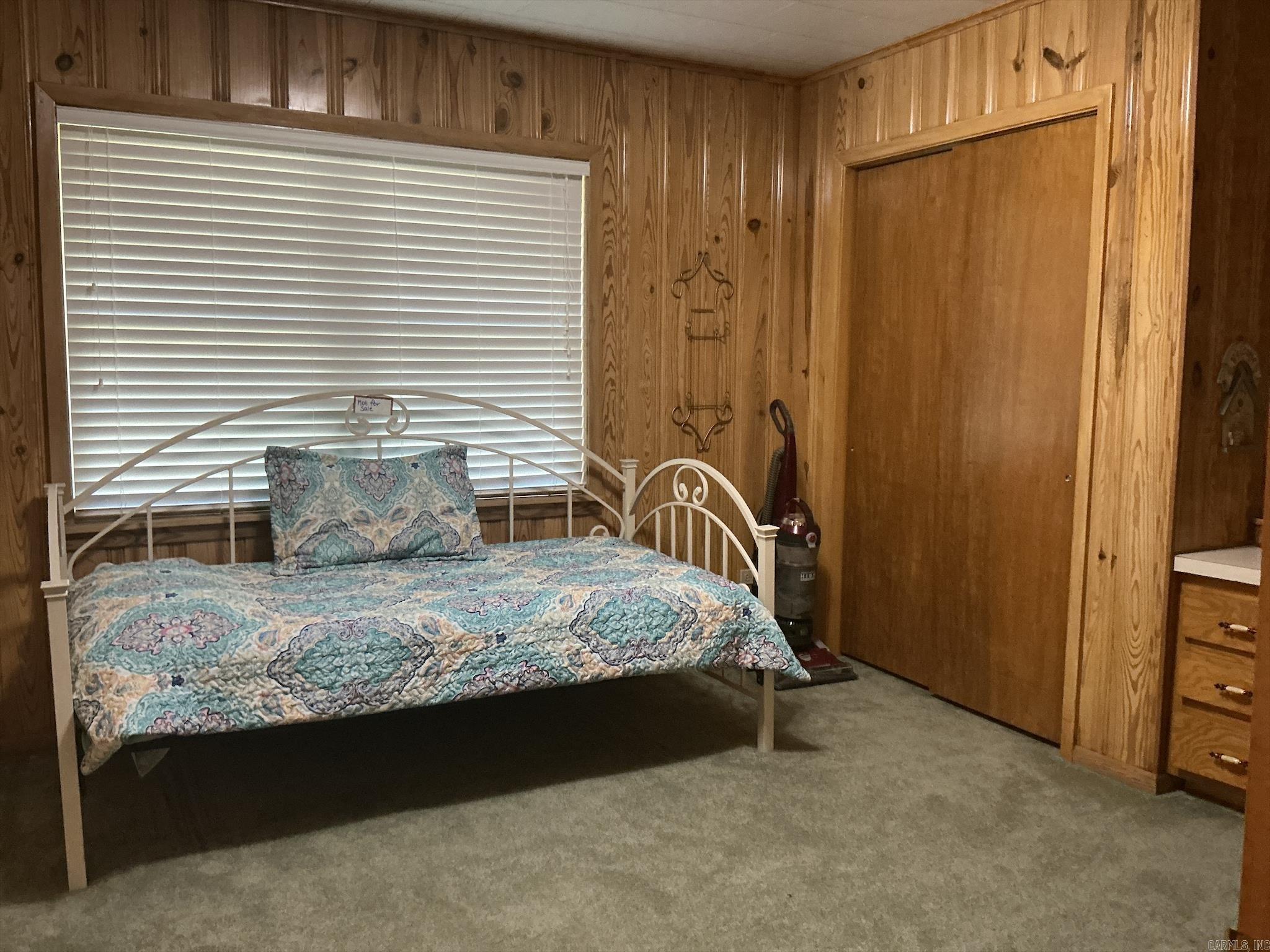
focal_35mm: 28
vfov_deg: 49.7
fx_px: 1027
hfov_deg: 63.4
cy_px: 476
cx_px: 635
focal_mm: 3
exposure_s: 1/40
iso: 250
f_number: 1.8
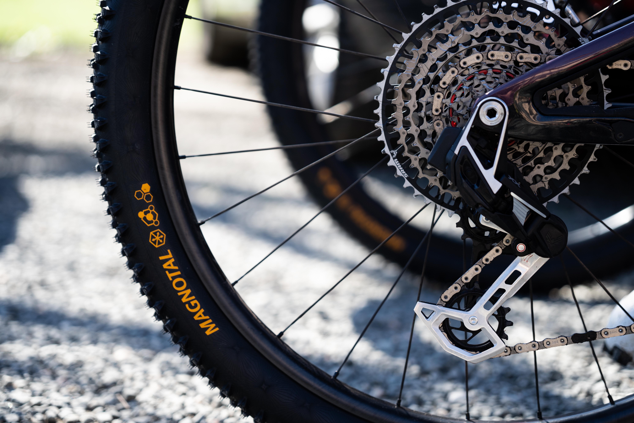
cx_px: 317
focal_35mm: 105
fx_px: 1849
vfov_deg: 13.0
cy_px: 212
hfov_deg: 19.5
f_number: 2.8
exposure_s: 1/640
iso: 160
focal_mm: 105
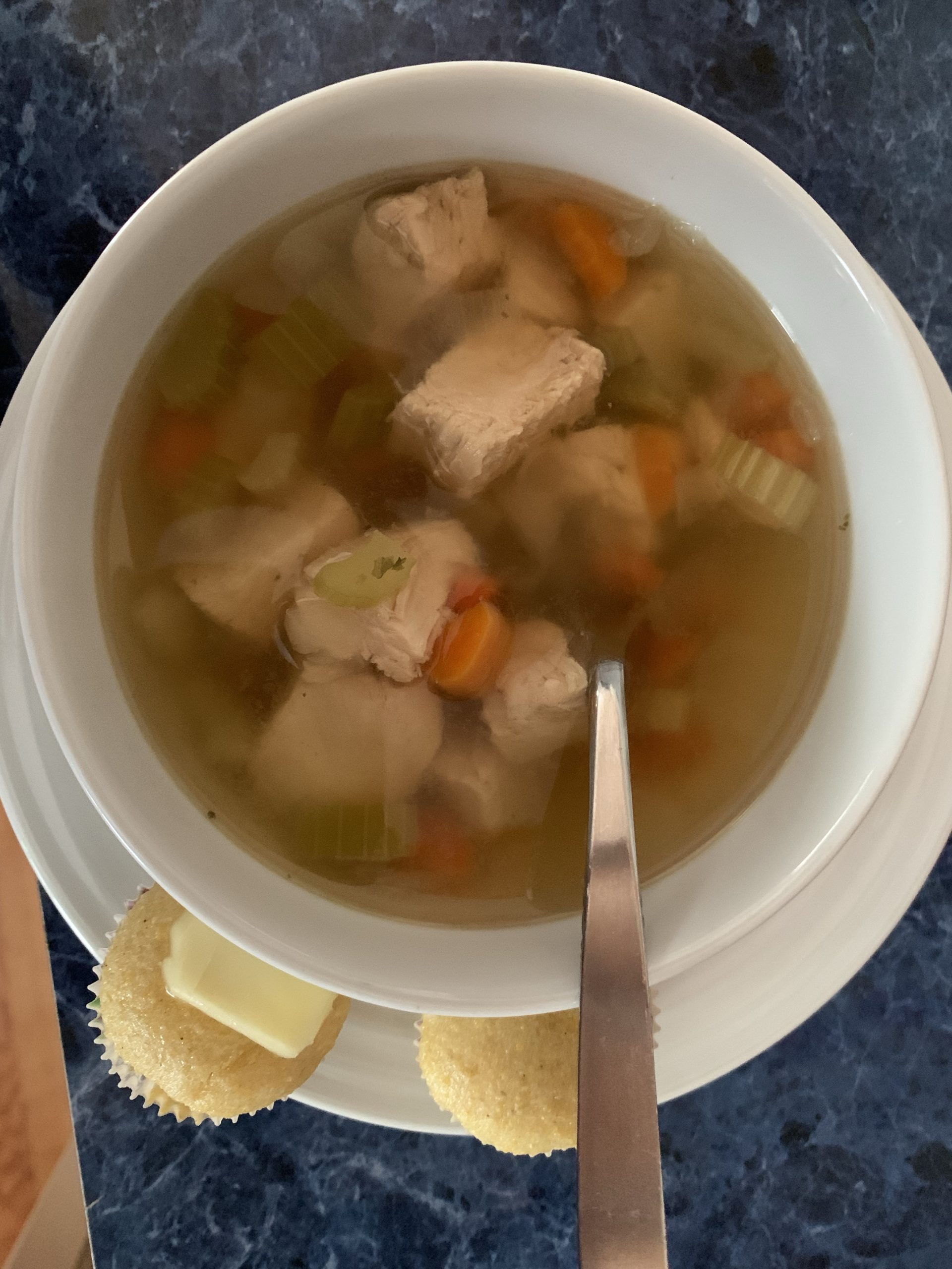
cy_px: 634
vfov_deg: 67.3
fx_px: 953
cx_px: 476
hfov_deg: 53.1
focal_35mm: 26
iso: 800
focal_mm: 4.25
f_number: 1.8
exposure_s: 1/23
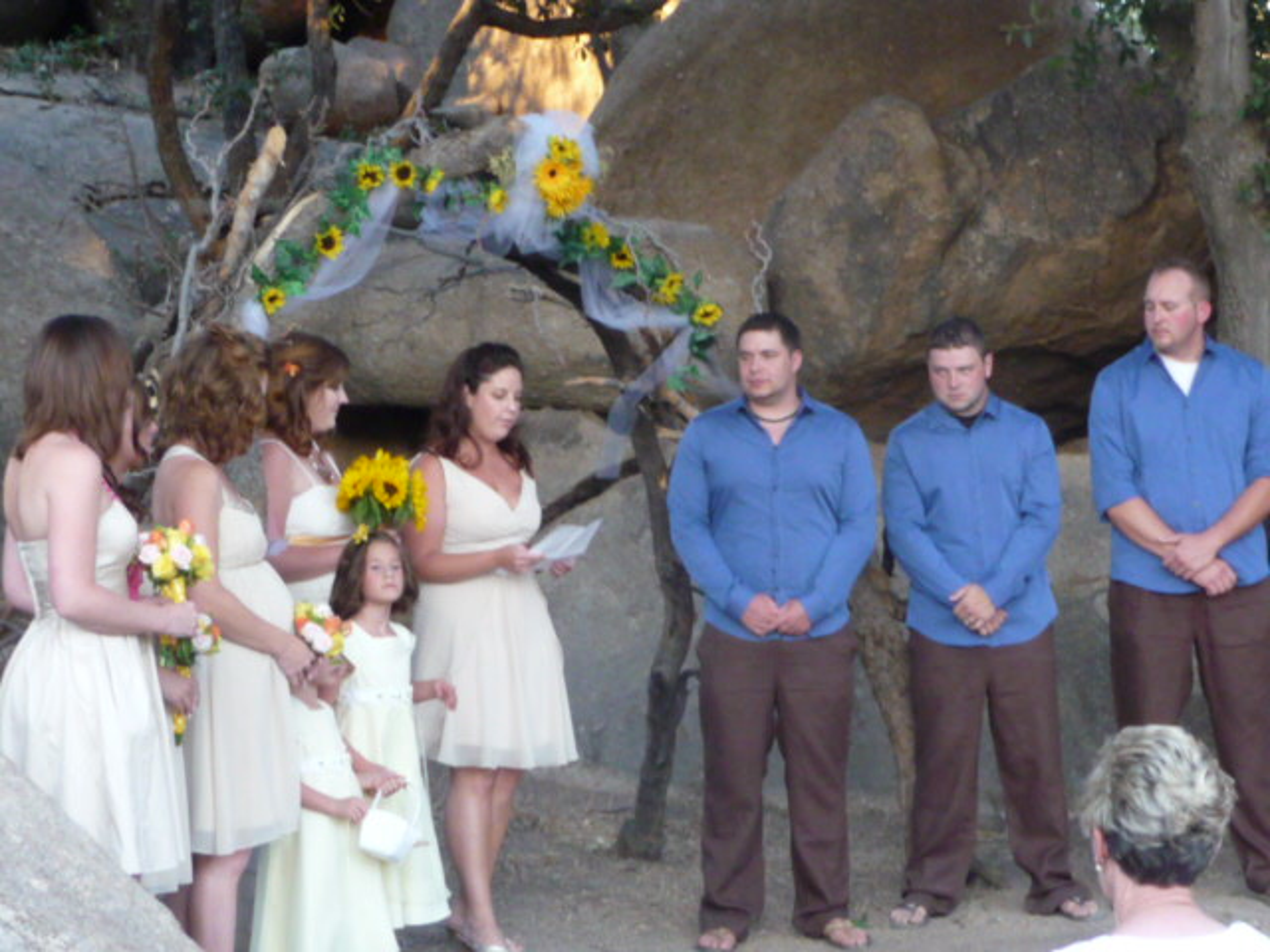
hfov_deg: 17.6
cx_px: 635
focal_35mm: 112
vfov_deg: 13.2
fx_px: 4109
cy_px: 476
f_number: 4.5
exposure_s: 1/40
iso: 320
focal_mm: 11.3
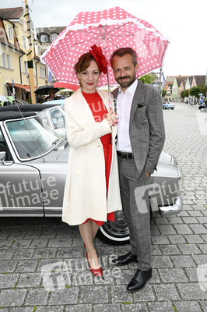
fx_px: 251
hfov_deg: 44.9
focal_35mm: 29
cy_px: 156
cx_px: 104
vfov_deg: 63.7
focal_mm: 29
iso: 320
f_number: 6.3
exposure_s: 1/160
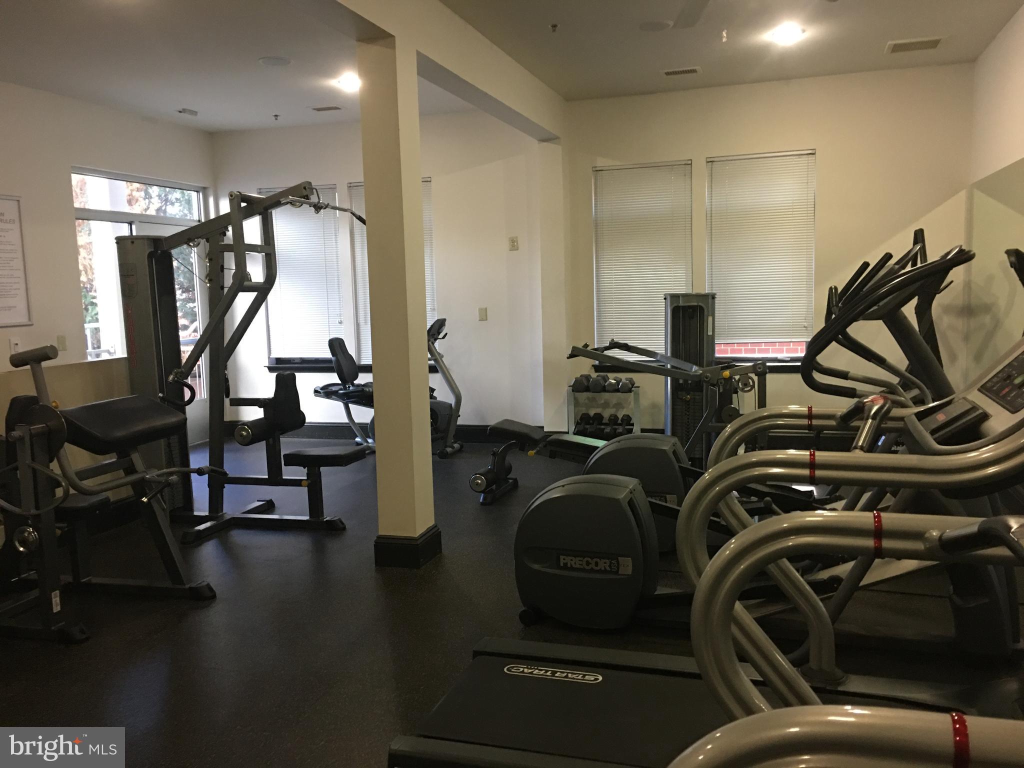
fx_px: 858
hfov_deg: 61.7
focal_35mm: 29
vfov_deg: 48.2
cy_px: 384
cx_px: 512
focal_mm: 4.15
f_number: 2.2
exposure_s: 1/15
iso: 100
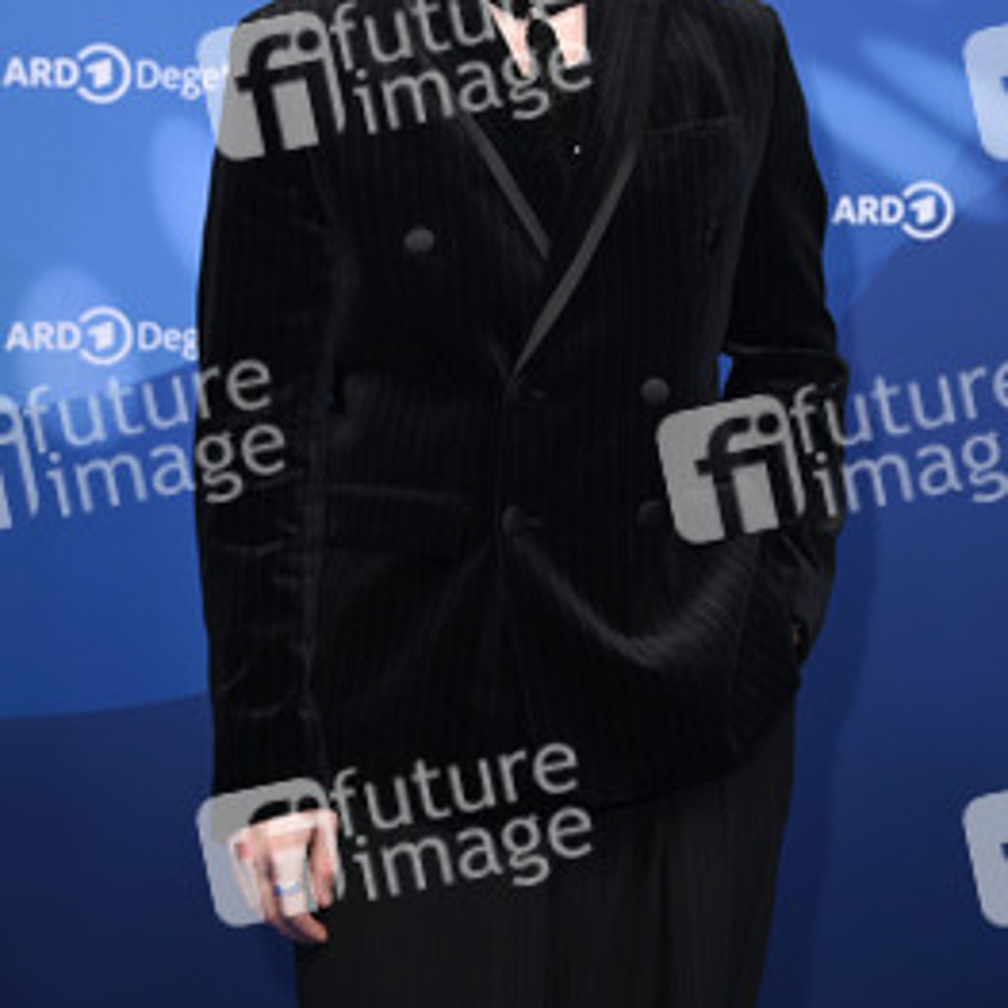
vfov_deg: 16.3
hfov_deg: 16.4
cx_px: 506
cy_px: 261
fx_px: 3492
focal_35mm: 106
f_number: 5.6
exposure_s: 1/250
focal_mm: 82
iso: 1000
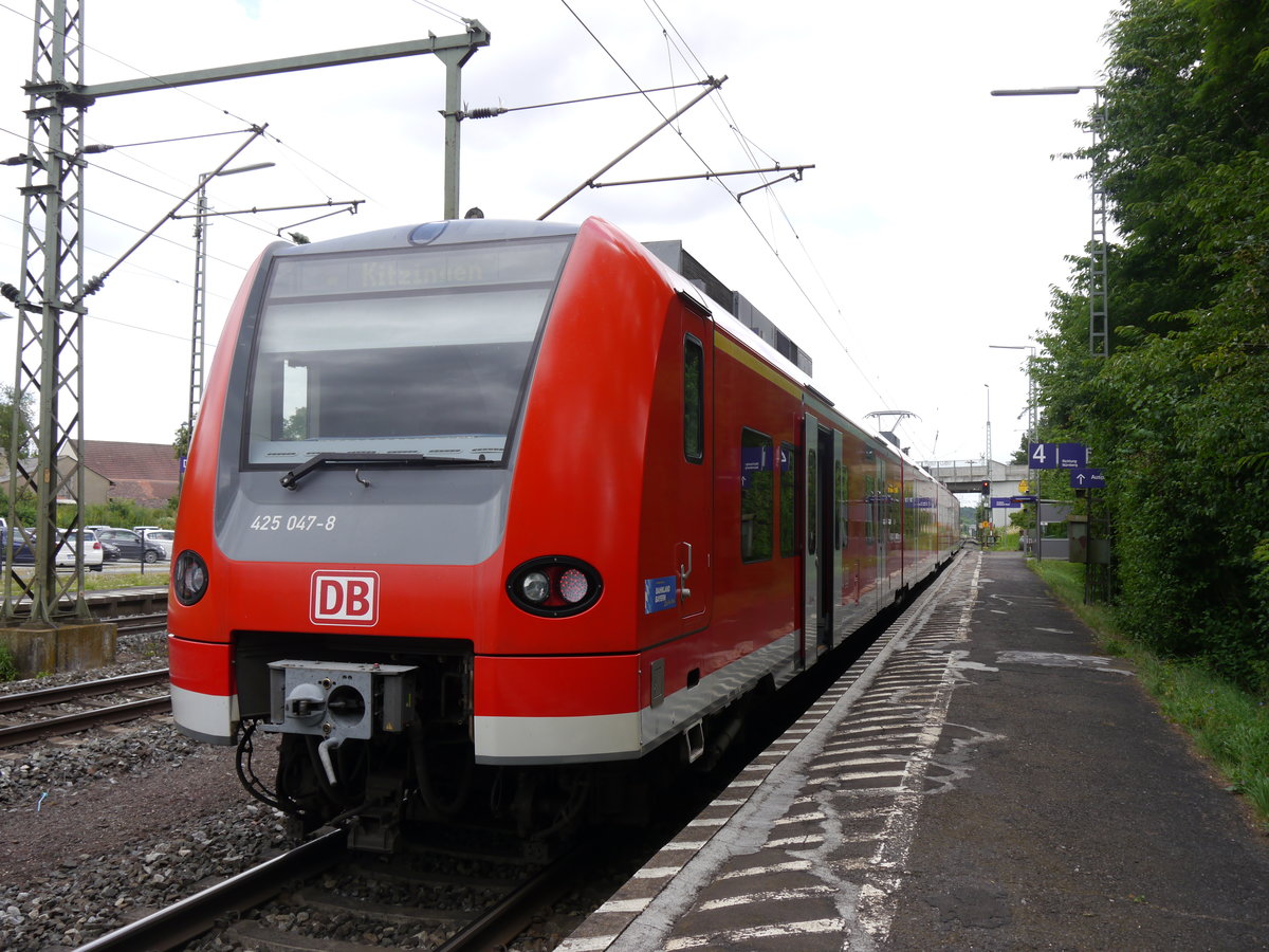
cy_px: 476
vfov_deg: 44.2
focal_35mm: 32
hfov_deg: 56.8
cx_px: 634
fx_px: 1173
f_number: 5.6
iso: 160
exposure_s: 1/250
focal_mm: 16
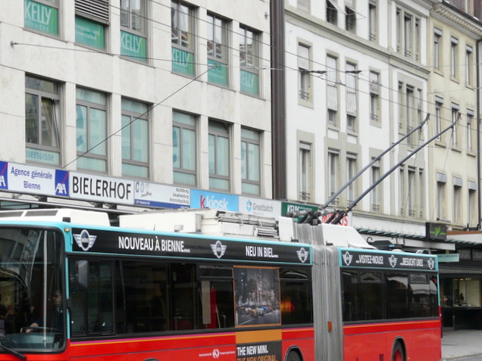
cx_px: 137
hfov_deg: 19.2
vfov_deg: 14.5
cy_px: 258
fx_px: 1420
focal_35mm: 102
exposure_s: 1/250
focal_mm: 9.8
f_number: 4
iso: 100
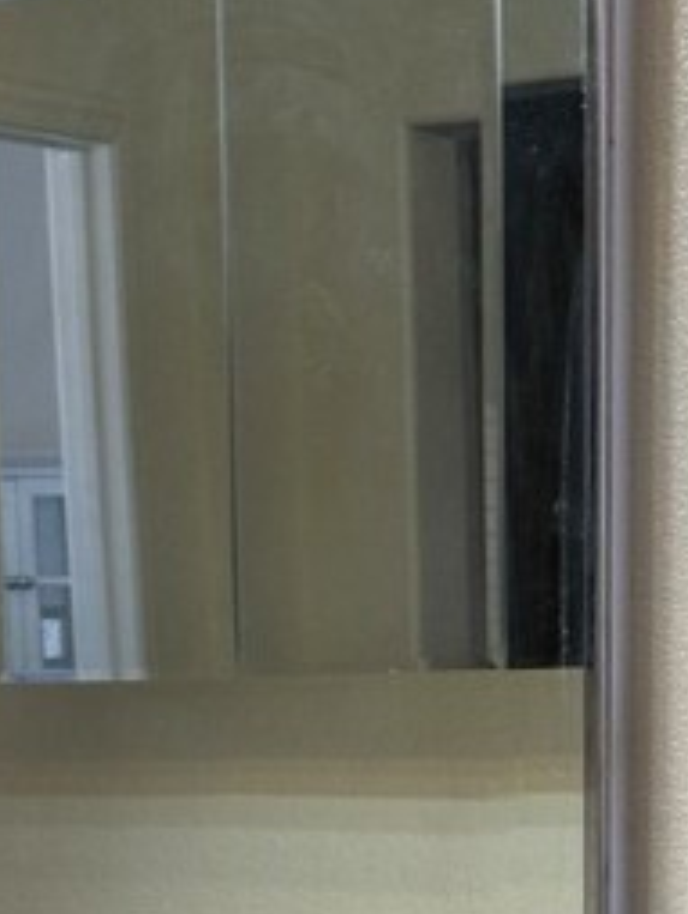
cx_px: -101
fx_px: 3836
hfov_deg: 10.1
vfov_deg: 13.1
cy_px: 1238
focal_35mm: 145
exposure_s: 1/60
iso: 80
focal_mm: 6.76
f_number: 1.78
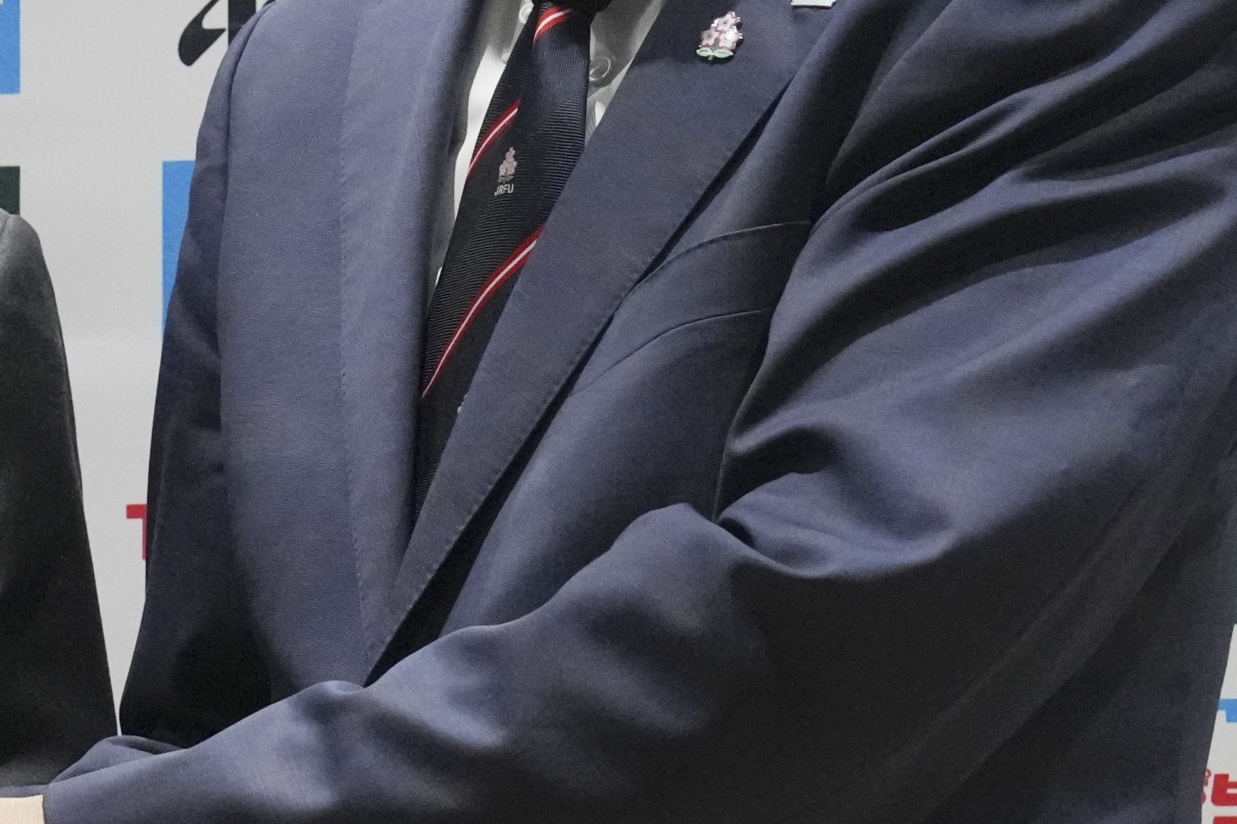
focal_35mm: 298
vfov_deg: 4.6
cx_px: -618
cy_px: 337
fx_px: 10237
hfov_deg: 6.8
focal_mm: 60
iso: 3200
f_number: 5.6
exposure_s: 1/250
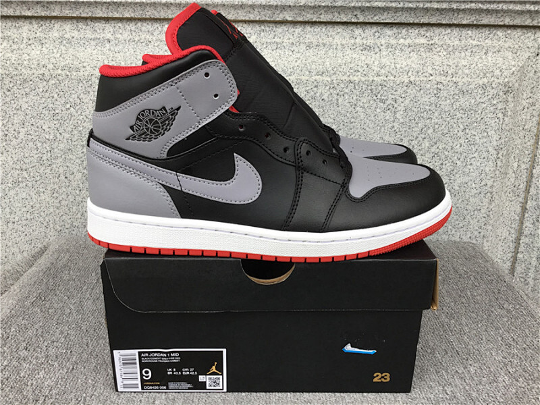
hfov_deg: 58.4
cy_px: 202
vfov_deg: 45.4
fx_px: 484
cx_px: 270
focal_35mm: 31
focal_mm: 3.3
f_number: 2.4
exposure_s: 1/100
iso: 40
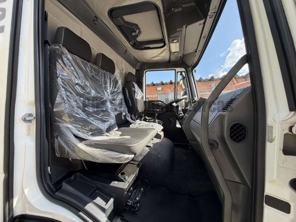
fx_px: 120
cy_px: 111
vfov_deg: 85.7
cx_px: 148
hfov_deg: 102.1
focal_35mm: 14
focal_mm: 2.22
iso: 40
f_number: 2.2
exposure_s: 1/213
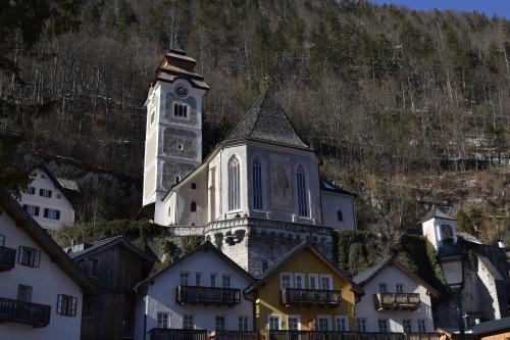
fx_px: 616
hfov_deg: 45.0
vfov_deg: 30.8
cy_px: 170
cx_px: 255
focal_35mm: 44
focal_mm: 29
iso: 100
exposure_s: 1/500
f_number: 8
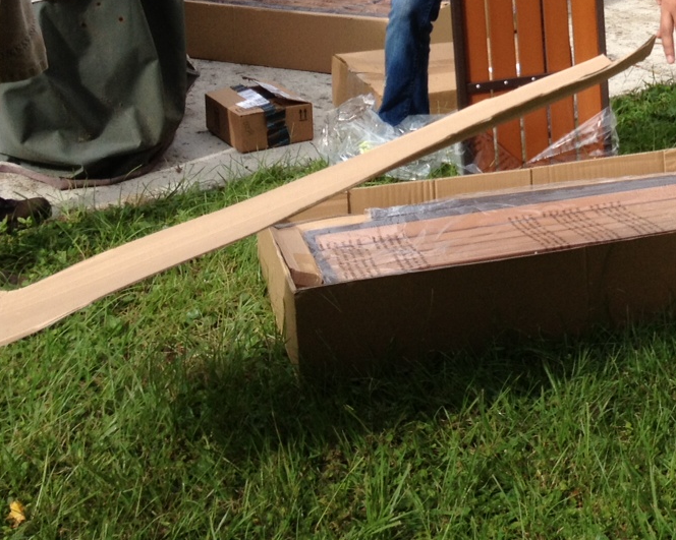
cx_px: 625
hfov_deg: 22.1
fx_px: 1680
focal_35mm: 84
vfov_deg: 17.6
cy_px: -74
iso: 50
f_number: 2.4
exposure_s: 1/824
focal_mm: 4.28
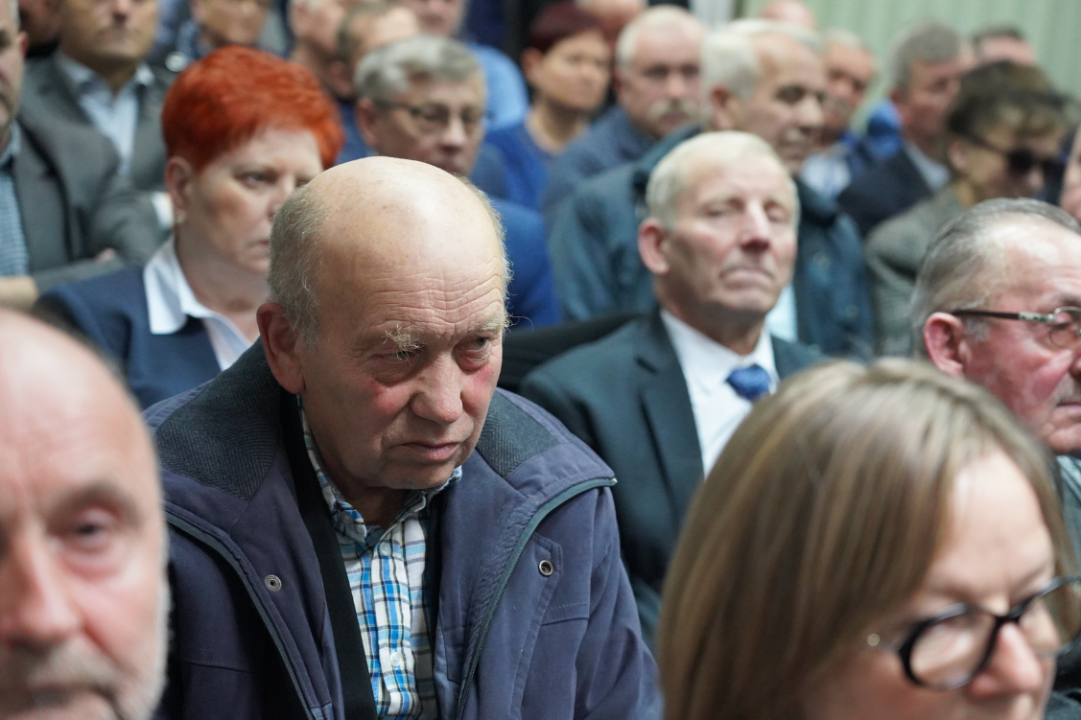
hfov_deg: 22.6
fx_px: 2702
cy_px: 403
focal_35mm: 90
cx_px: 610
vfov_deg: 15.2
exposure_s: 1/160
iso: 6400
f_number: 4
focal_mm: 78
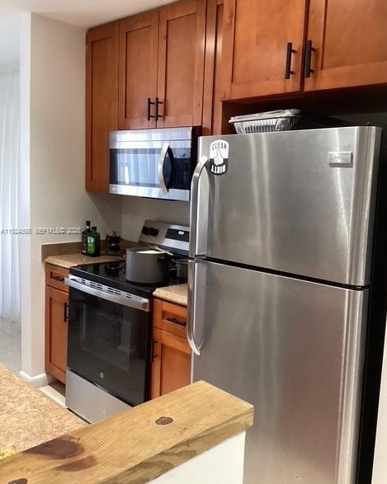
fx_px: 473
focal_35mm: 33
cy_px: 231
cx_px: 196
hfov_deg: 44.5
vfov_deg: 54.2
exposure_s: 1/60
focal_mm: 3.3
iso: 200
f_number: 2.4
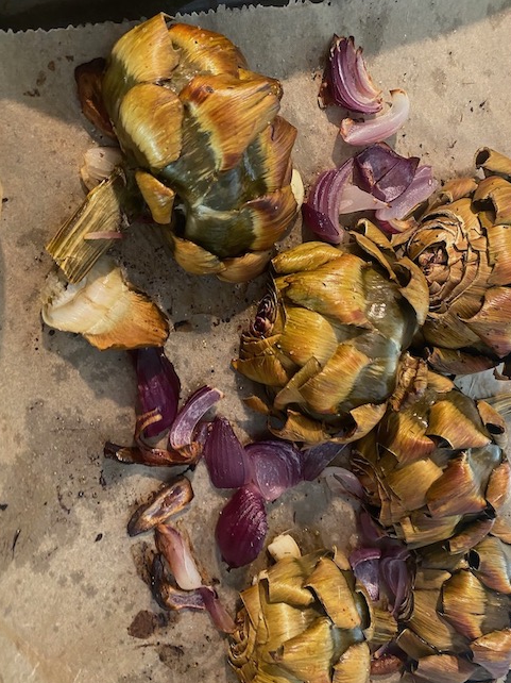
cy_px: 336
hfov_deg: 51.3
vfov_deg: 65.3
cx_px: 265
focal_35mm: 27
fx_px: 532
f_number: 1.8
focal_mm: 4.25
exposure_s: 1/33
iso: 400
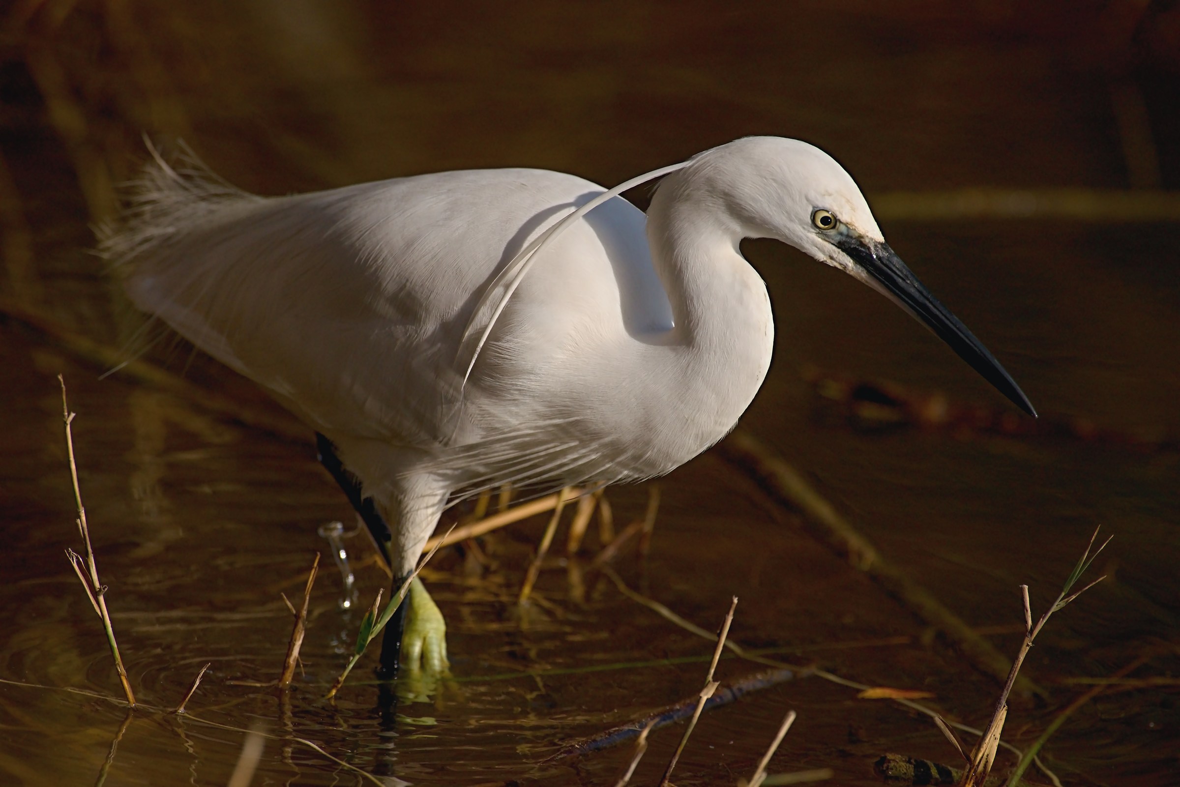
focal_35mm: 600
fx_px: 19669
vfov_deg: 2.3
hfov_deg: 3.4
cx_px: 590
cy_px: 394
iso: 900
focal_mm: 600
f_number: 8
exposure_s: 1/8000
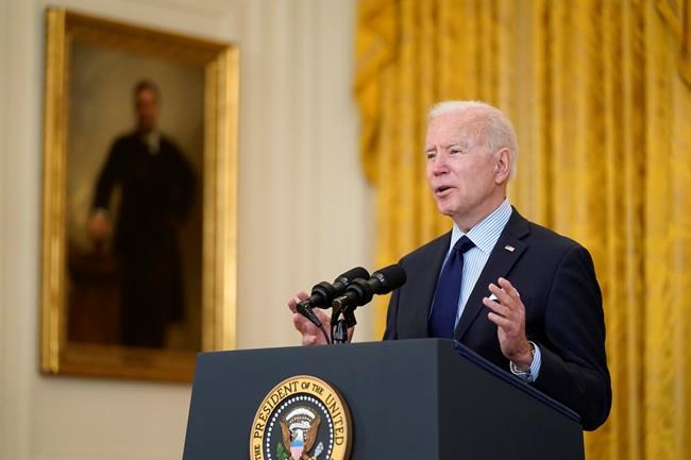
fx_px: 2456
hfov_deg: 16.0
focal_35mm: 128
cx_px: 346
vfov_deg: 10.7
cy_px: 230
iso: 4000
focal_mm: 128
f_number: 2.8
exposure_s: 1/320
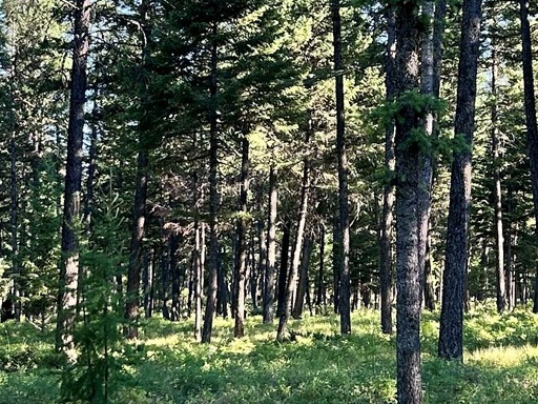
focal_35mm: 104
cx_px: 384
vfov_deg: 14.2
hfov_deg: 18.8
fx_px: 1616
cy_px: 178
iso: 50
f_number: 1.5
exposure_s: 1/397
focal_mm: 5.7
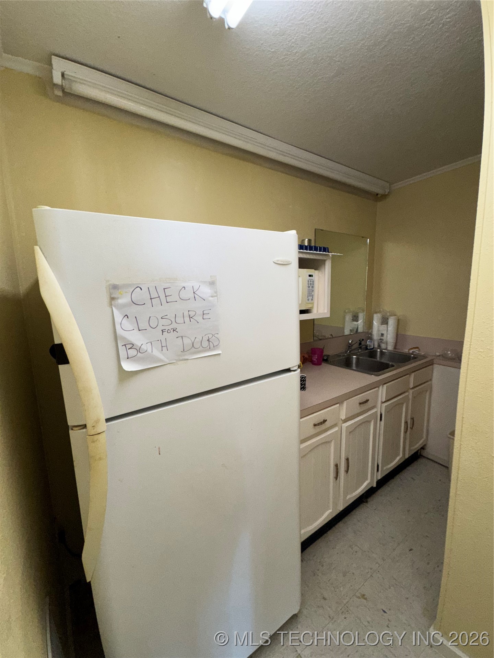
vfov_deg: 102.1
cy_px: 329
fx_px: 266
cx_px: 247
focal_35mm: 14
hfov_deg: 85.7
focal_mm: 2.22
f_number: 2.2
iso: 200
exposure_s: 1/60
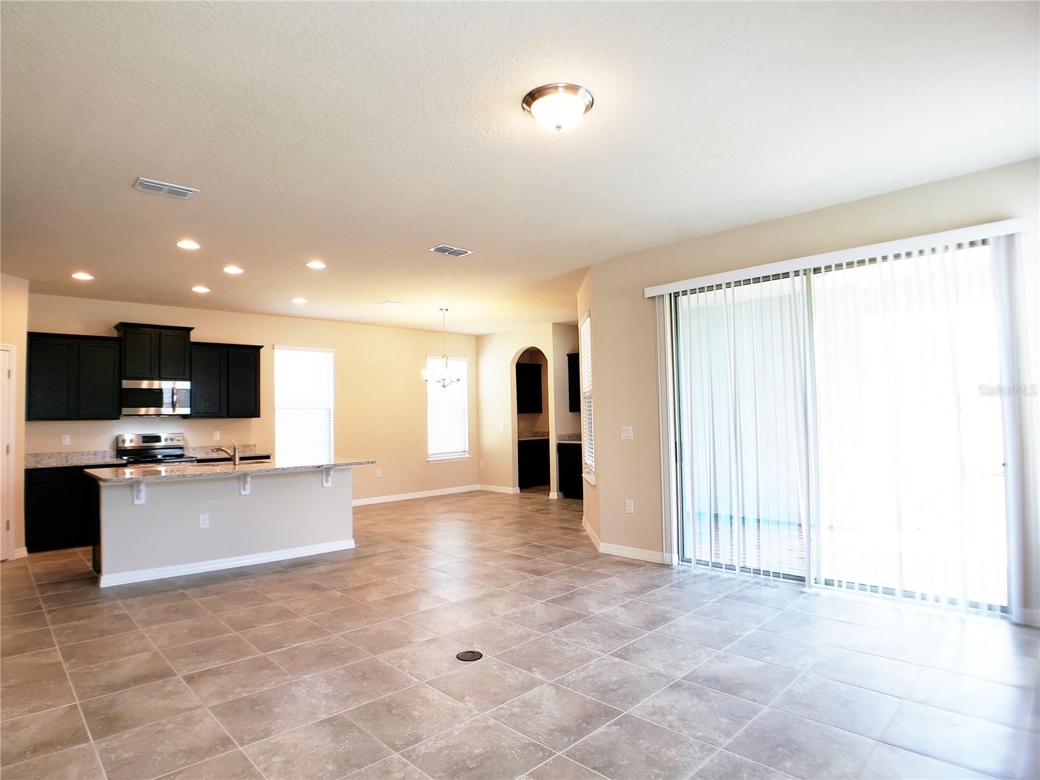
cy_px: 390
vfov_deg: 53.1
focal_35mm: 26
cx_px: 520
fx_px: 781
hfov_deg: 67.3
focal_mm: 4.3
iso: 64
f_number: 2.4
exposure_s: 1/60
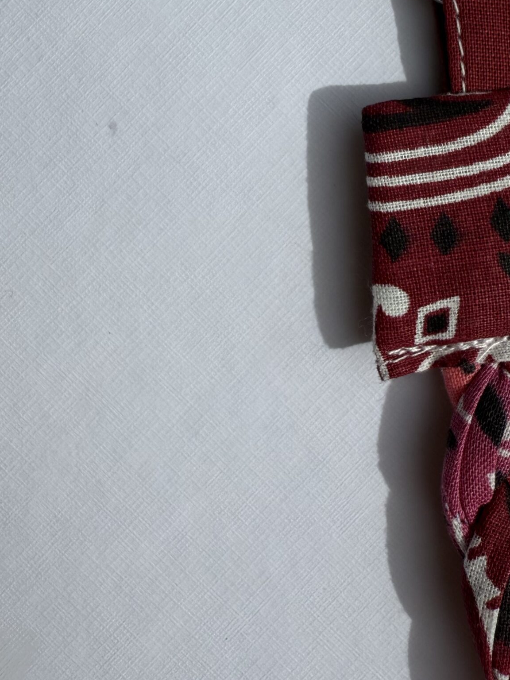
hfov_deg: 35.6
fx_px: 786
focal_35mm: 40
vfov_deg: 45.1
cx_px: 336
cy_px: 164
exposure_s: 1/5848
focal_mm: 2.22
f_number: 2.2
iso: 50
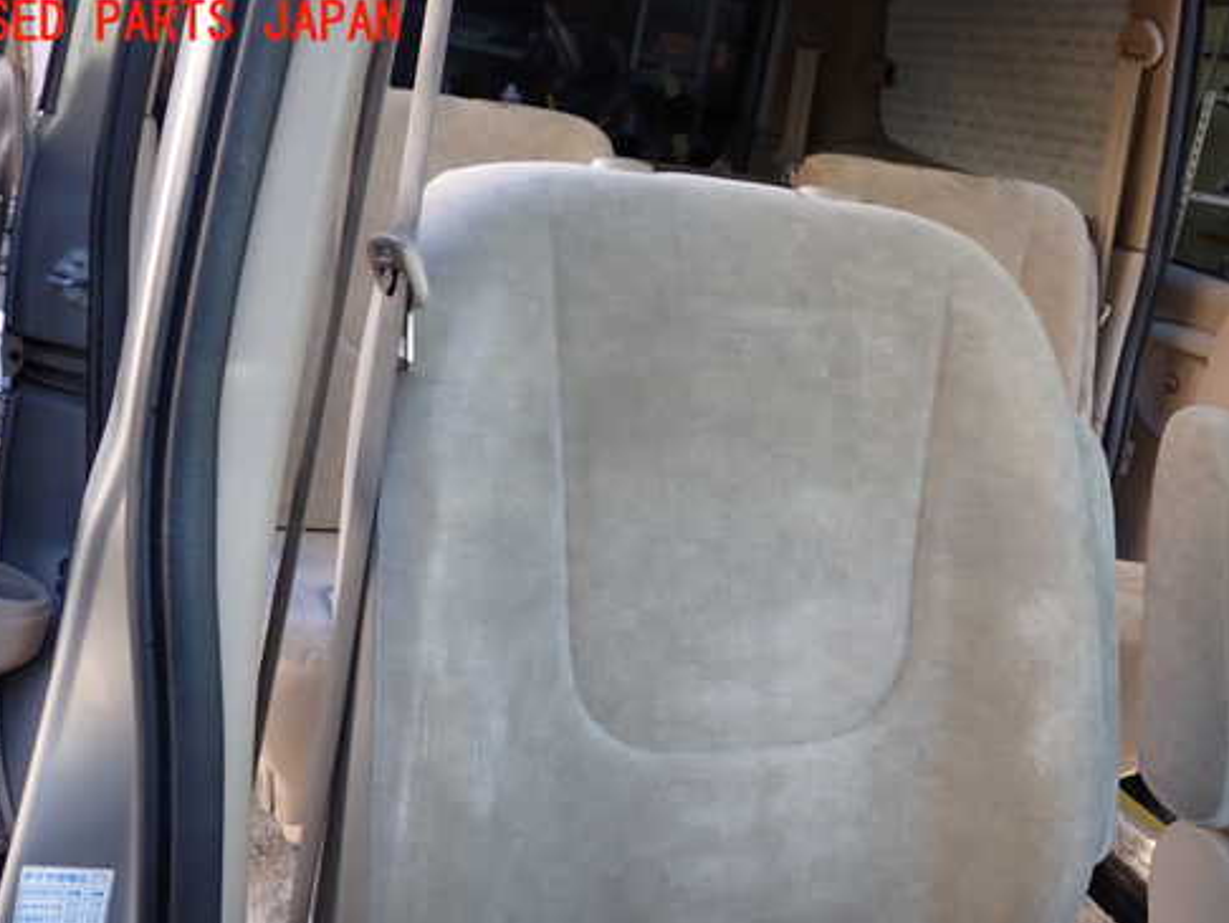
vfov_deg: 38.5
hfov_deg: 50.0
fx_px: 1314
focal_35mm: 37
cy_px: 561
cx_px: 700
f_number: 2.3
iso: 100
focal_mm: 5.4
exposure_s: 1/100
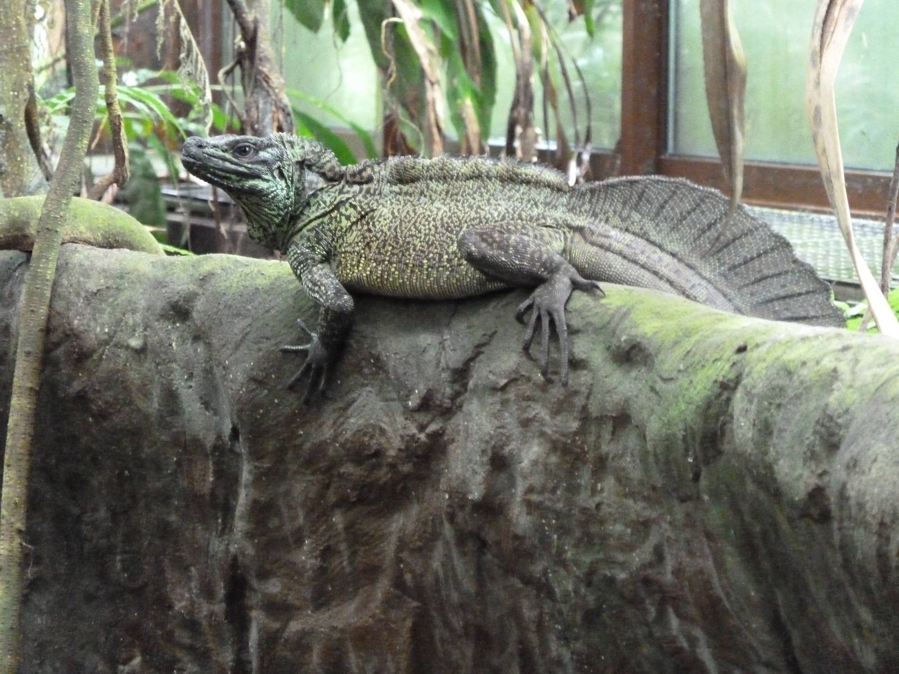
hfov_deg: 11.7
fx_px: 4389
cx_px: 450
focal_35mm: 169
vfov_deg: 8.8
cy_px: 337
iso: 1600
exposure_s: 1/15
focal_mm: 27.8
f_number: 4.5
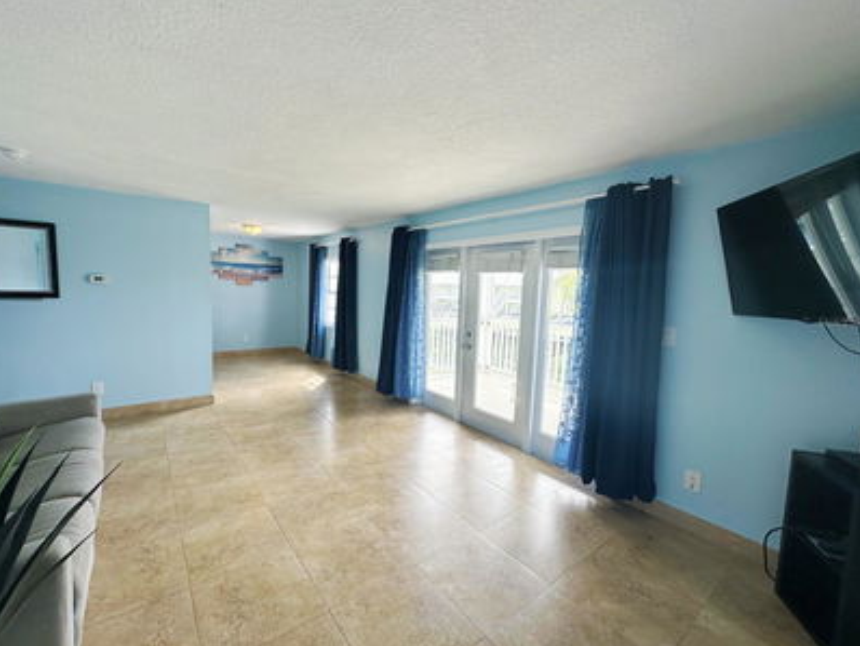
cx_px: 412
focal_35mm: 15
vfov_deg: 81.8
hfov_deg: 98.1
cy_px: 322
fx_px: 373
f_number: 2.2
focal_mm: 2.22
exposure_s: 1/153
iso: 40
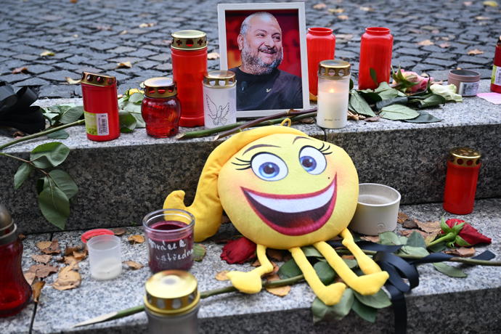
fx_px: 626
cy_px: 167
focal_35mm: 45
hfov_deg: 43.6
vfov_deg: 29.9
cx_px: 250
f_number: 4
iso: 320
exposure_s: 1/200
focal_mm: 45
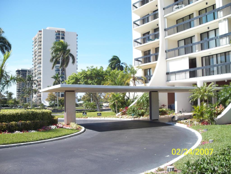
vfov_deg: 38.7
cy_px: 87
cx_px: 116
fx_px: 247
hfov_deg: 50.1
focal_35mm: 37
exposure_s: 1/400
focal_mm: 7.9
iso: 64
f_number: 3.4
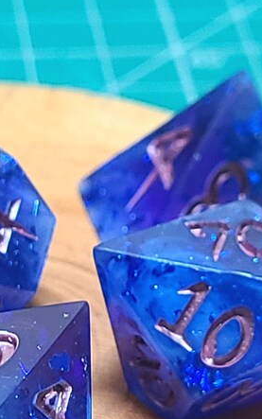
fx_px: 640
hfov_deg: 21.4
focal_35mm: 56
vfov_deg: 35.8
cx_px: -61
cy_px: 294
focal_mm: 5.4
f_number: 1.8
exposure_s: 1/40
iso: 320
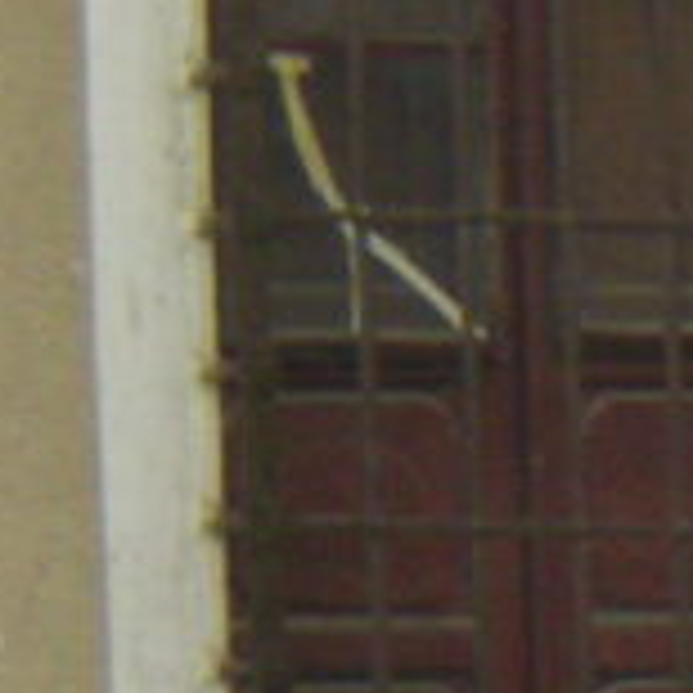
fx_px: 15130
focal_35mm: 668
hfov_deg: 2.6
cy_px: 1678
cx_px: 2200
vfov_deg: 2.6
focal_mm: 18.9
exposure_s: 1/131
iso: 200
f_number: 5.9
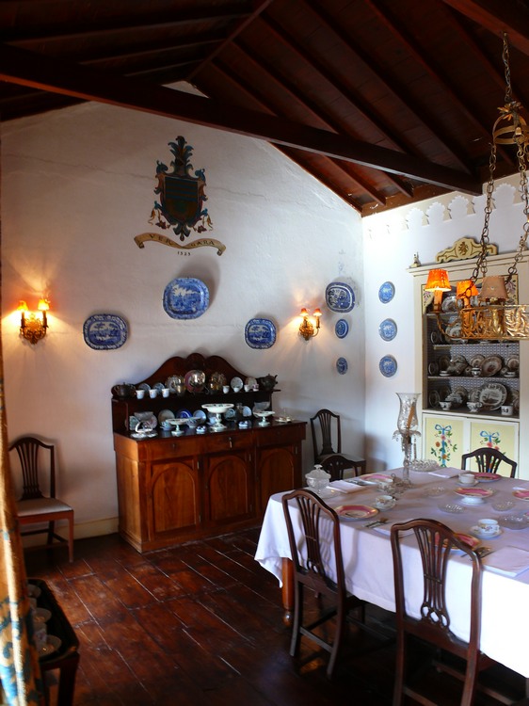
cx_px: 264
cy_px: 353
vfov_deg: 52.6
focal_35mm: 35
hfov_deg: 40.7
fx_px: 714
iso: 100
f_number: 4
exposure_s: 1/8
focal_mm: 7.4
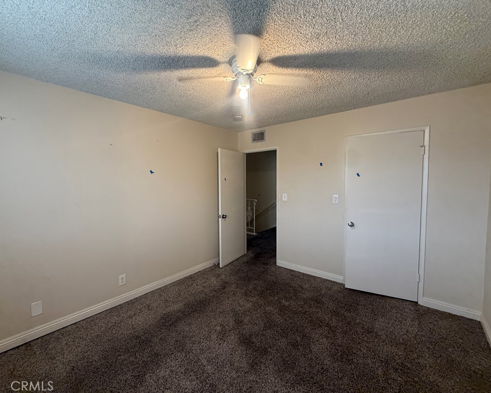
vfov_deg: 84.0
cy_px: 191
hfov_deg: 96.7
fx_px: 218
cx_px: 232
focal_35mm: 15
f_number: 2.2
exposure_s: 1/60
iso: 250
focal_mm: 2.22
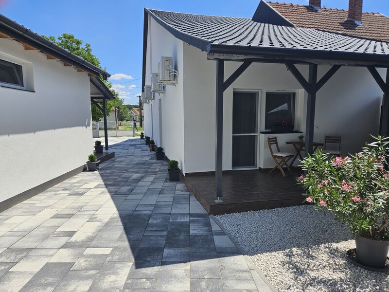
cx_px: 194
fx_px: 258
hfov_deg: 73.9
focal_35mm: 23
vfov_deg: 58.9
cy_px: 146
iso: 25
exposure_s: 1/2000
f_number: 1.8
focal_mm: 5.4
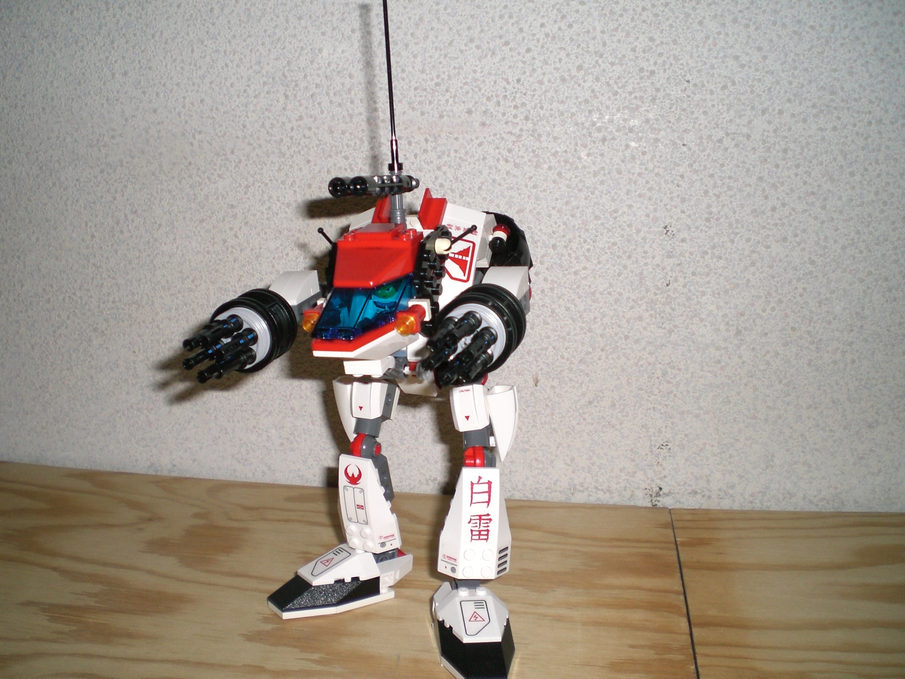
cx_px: 452
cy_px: 340
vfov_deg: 37.7
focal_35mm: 38
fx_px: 993
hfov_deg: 49.0
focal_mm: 6.3
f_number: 3.1
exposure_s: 1/60
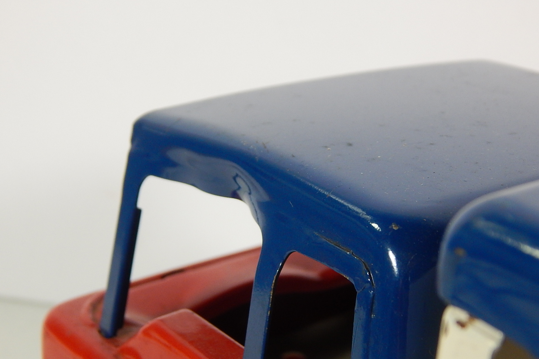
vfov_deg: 21.2
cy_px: 203
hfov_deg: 31.4
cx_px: 268
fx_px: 958
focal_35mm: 64
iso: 400
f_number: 4
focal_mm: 10.9
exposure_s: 1/100
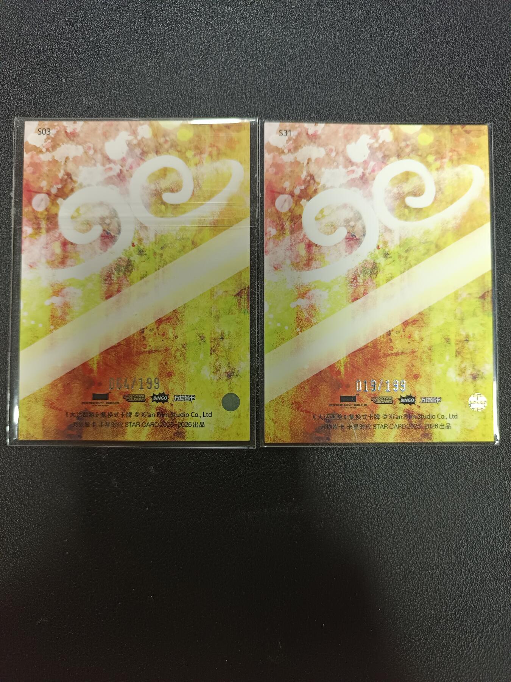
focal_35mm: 24
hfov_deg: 56.8
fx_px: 472
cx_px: 256
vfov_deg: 71.6
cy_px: 341
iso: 633
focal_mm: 5.31
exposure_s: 1/50
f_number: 1.7
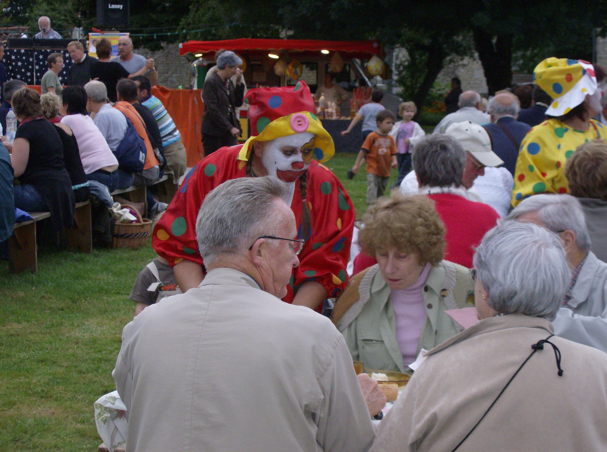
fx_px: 1750
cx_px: 304
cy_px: 226
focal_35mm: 100
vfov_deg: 14.7
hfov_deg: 19.7
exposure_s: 1/113
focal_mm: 16.6
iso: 200
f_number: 4.6
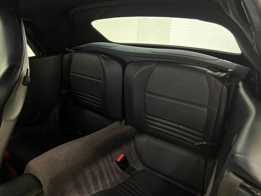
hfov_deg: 67.3
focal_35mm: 26
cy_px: 98
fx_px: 196
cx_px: 130
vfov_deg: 53.1
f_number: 1.5
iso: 1000
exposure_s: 1/30
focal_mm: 5.7
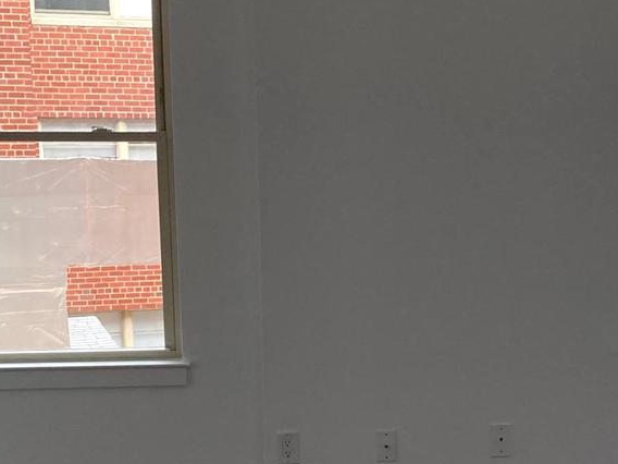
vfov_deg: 20.5
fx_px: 1268
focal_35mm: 71
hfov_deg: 27.1
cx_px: 445
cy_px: 376
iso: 125
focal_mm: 3.99
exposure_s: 1/60
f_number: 1.8
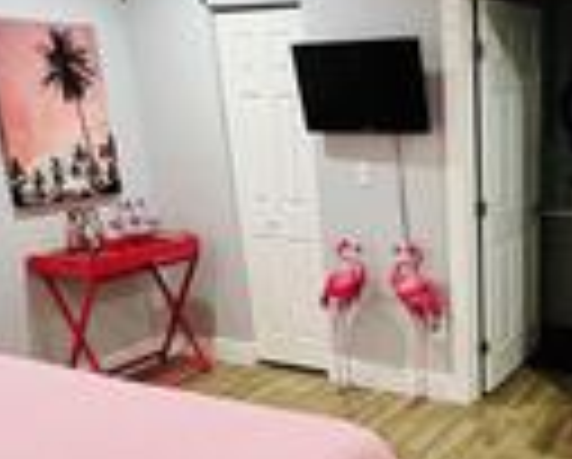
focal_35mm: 43
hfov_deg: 40.0
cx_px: 504
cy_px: 324
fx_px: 729
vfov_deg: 34.5
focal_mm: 2.22
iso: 400
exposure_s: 1/60
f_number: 2.2
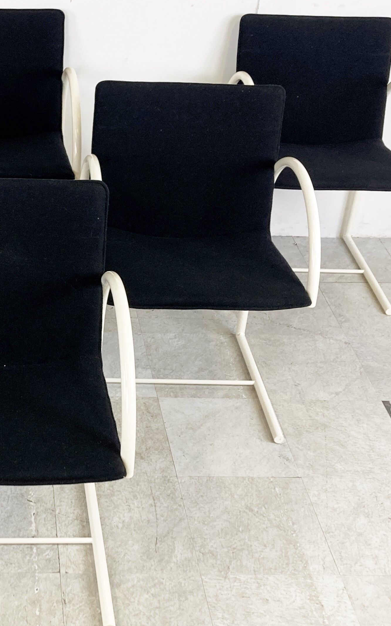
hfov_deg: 22.6
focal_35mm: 55
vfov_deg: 36.9
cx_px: 0
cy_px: 302
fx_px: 938
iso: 64
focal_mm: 3.99
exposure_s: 1/100
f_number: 1.8
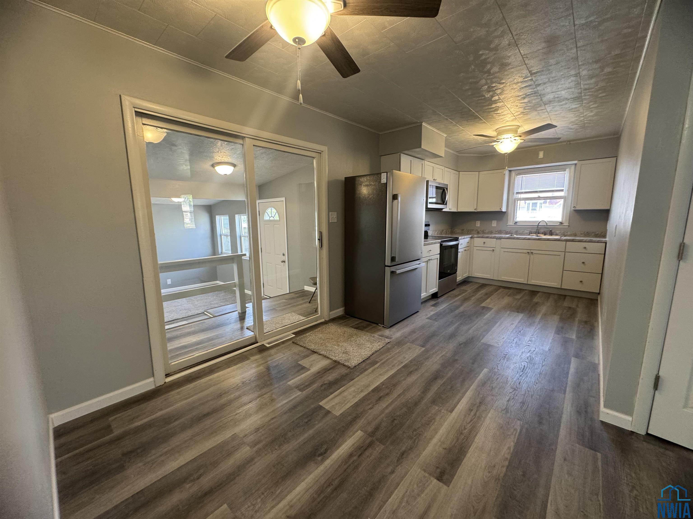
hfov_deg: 102.1
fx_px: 280
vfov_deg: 85.7
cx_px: 346
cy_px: 260
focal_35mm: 14
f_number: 2.2
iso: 200
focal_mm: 2.22
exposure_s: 1/60
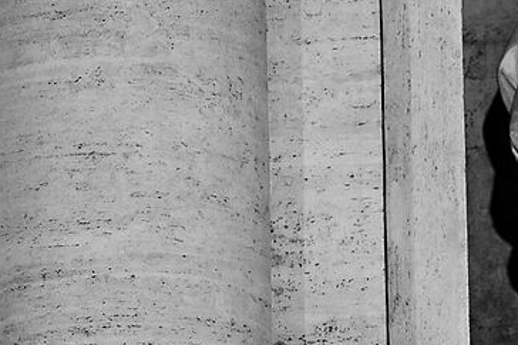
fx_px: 6642
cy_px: 1033
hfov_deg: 4.5
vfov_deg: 2.9
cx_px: -122
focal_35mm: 462
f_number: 9
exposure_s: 3
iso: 200
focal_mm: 70
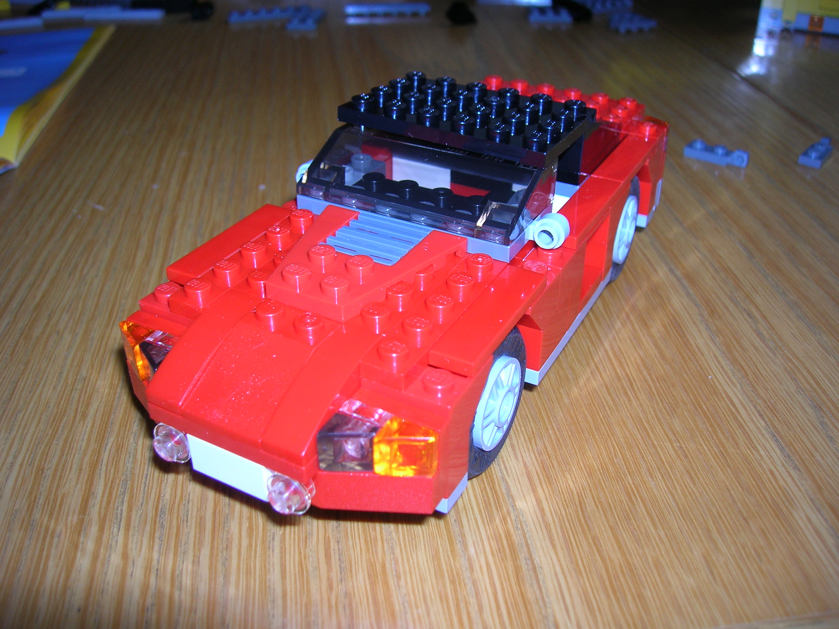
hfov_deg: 54.0
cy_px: 314
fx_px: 824
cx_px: 420
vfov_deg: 41.8
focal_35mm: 34
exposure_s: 1/60.1
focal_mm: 5.7
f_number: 2.9
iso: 50
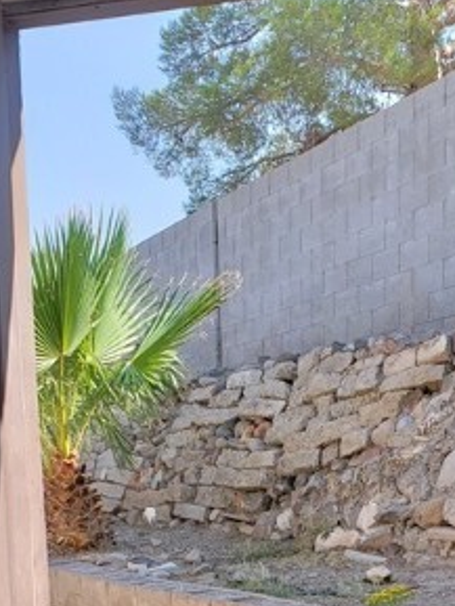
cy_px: 627
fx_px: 1208
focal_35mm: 69
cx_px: 294
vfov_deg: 26.4
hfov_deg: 21.3
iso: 50
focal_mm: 4.3
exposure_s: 1/445
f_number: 2.4
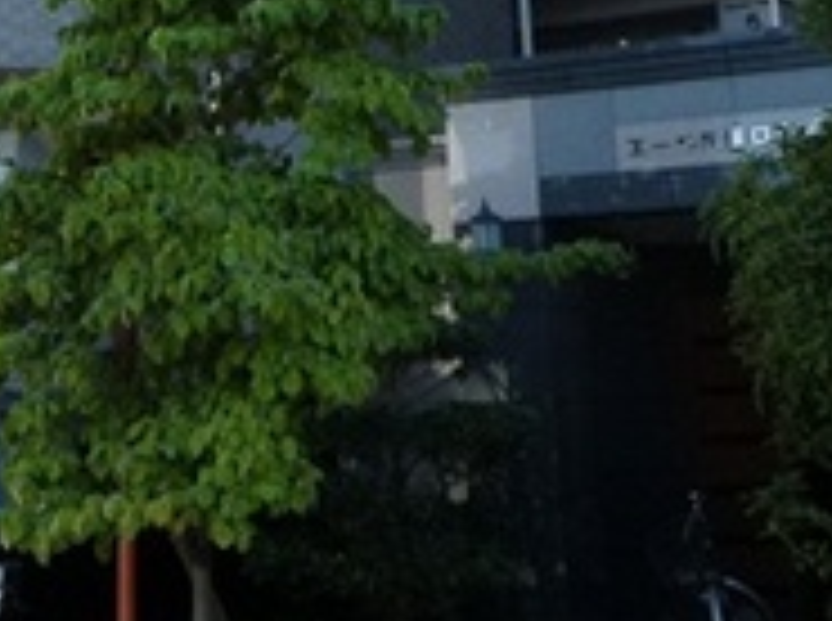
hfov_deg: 24.6
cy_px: -266
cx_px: 148
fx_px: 1871
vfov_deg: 17.3
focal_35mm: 78
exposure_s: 1/400
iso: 160
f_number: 4
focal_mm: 4.3
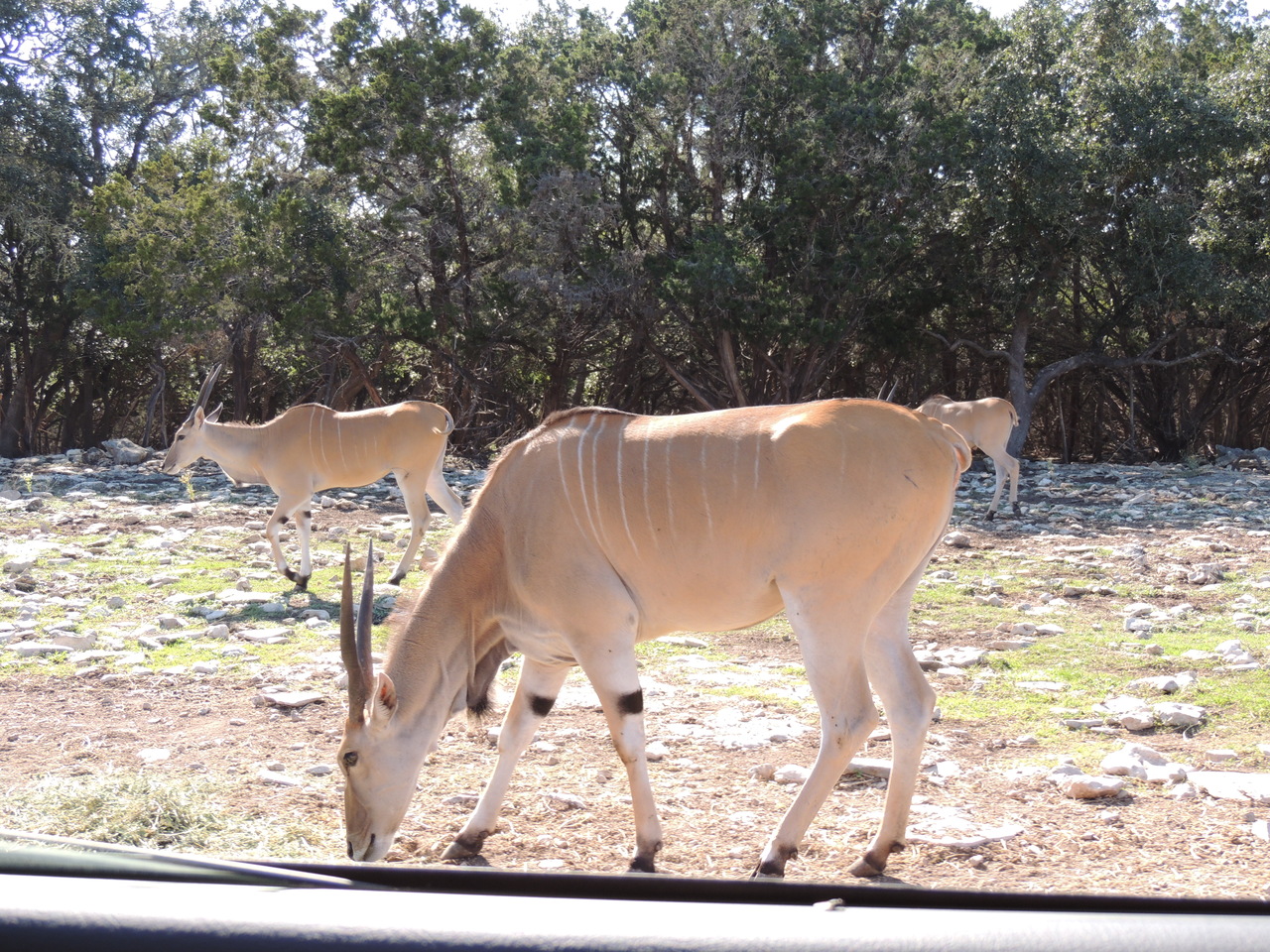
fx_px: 1834
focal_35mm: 50
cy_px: 476
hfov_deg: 38.2
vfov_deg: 29.1
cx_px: 635
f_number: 3.6
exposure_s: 1/200
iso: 100
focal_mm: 8.9
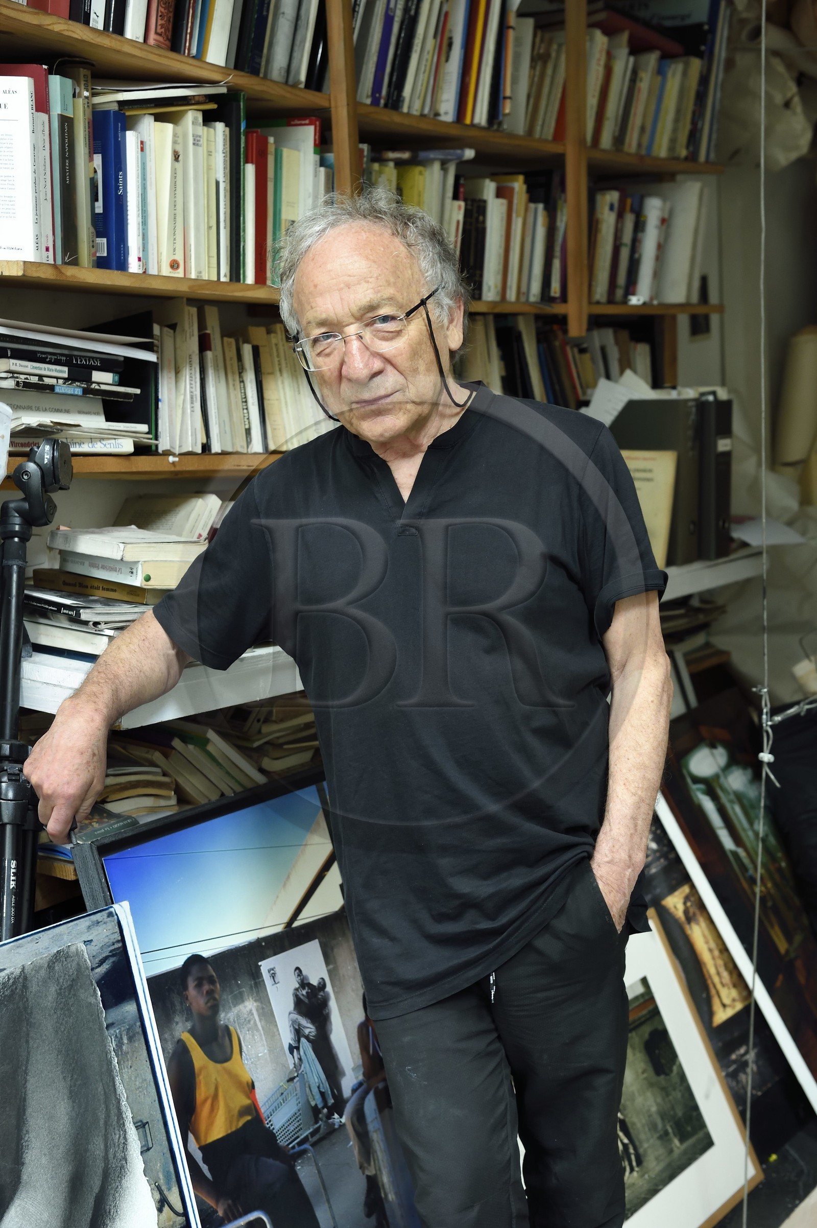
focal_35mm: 50
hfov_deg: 27.0
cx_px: 408
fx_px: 1704
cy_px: 614
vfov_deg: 39.6
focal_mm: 50
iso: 1600
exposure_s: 1/40
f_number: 5.6
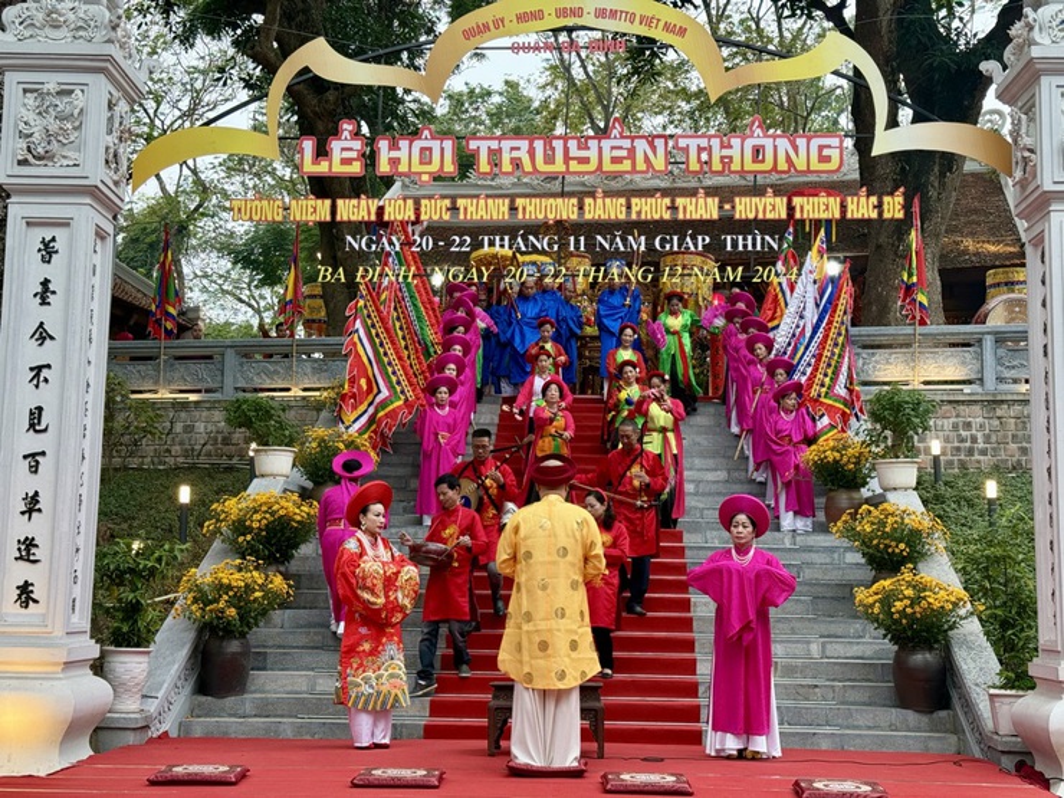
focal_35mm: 48
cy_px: 399
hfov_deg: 39.7
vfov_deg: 30.3
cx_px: 532
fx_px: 1475
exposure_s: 1/100
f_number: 1.78
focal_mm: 6.76
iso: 80
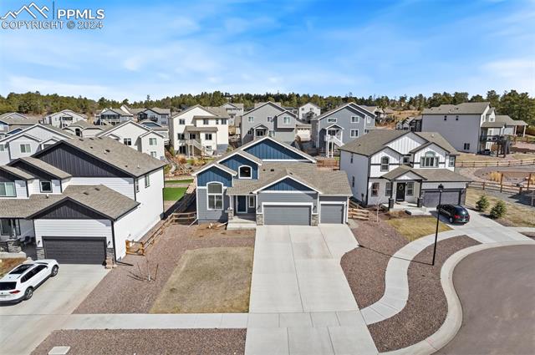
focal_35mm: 22
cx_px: 268
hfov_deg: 78.7
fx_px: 327
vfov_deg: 57.1
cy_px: 178
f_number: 2.8
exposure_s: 1/2000
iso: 100
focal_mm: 8.38
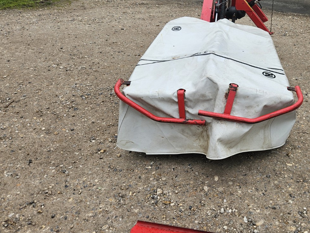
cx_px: 218
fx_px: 305
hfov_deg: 52.4
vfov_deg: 41.8
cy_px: 120
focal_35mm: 34
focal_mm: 5.4
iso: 32
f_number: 1.8
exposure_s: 1/563
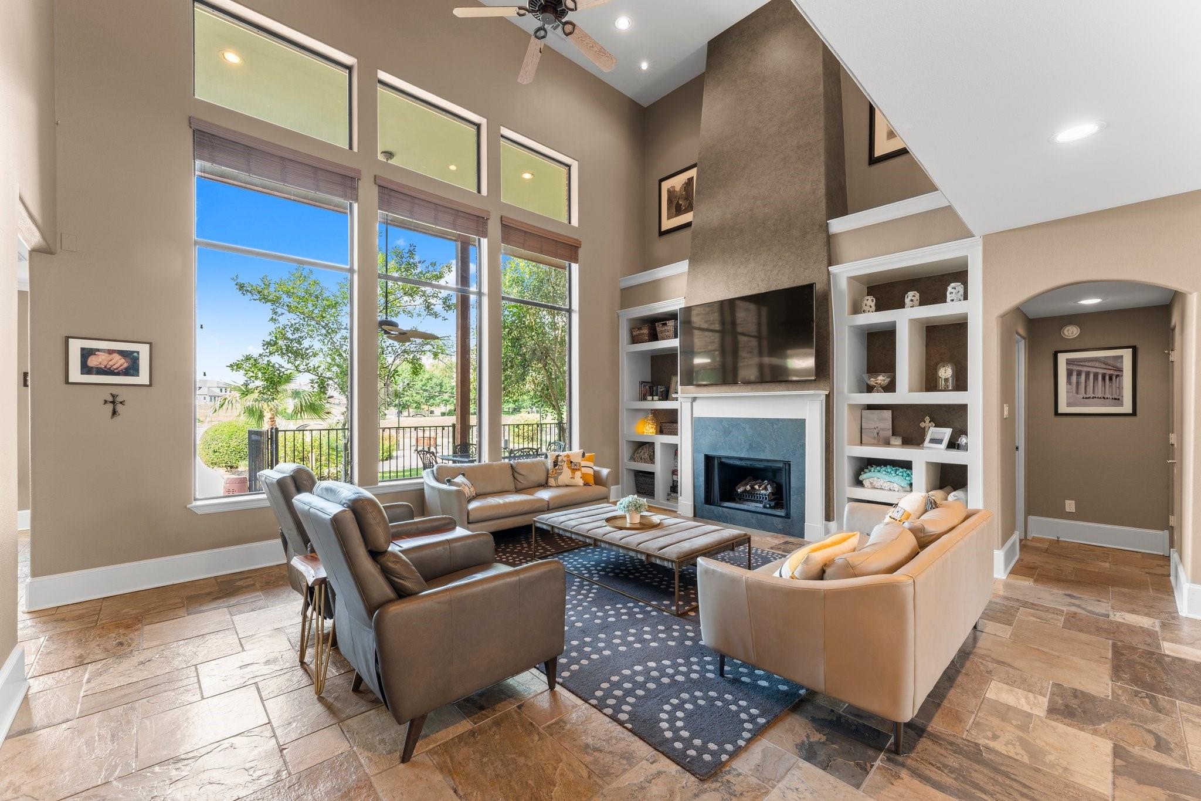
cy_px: 400
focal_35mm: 14
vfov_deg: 81.2
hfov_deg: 104.3
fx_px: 467
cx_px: 600
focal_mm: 14
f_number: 10
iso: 400
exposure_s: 1/2
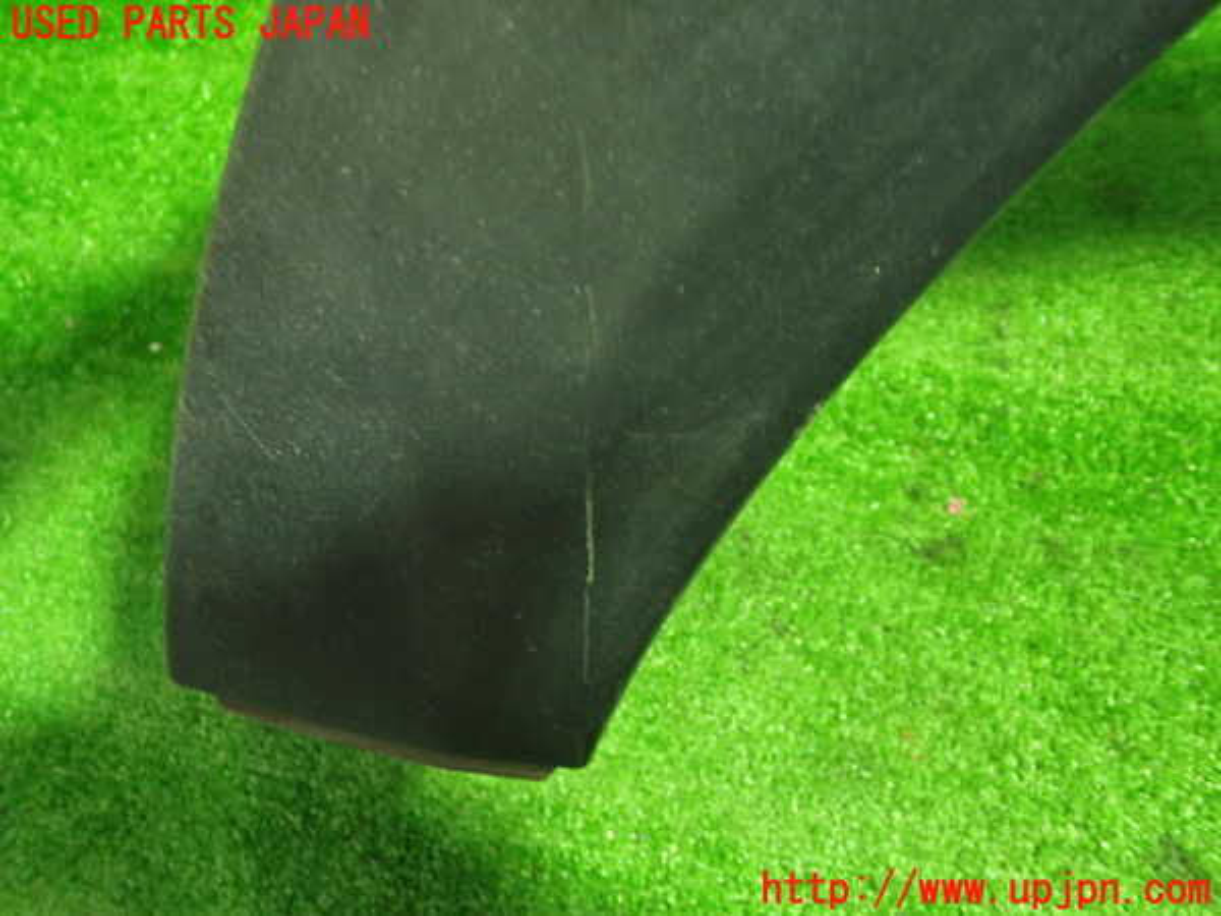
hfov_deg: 60.0
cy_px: 458
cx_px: 610
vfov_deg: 46.8
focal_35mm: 30
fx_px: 1058
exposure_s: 1/30
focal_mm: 5.4
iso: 640
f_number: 2.3
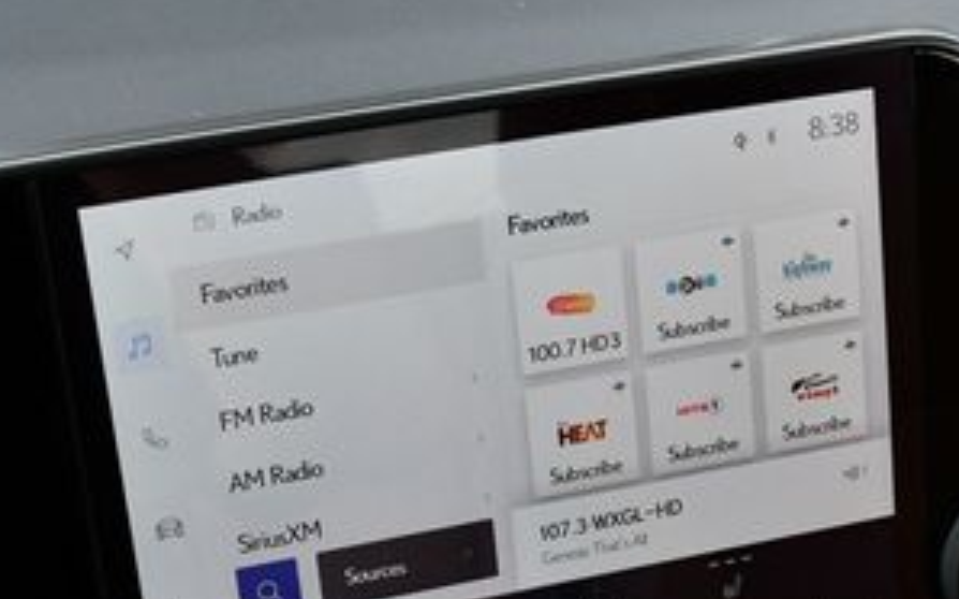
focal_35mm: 79
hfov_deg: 26.1
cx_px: 422
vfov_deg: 16.2
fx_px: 2064
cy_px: 564
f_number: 4.5
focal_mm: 18
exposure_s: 1/250
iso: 400
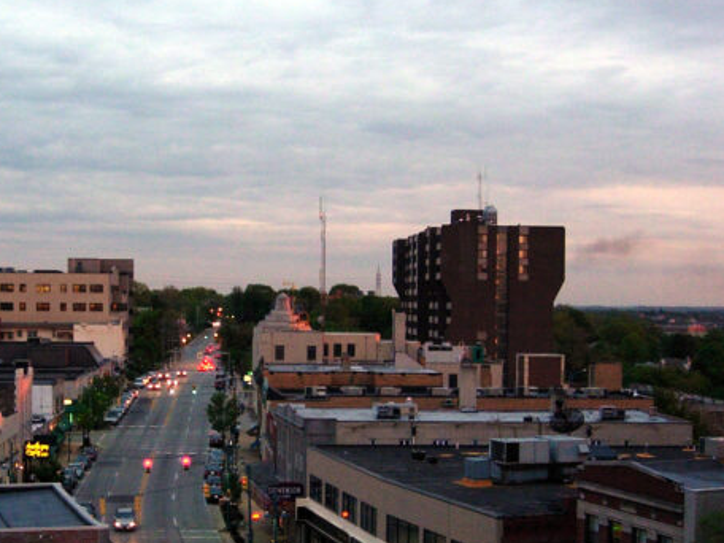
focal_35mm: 64
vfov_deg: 22.9
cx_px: 230
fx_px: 1339
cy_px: 337
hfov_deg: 30.0
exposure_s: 1/80.6
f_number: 2.8
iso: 200
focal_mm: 7.8
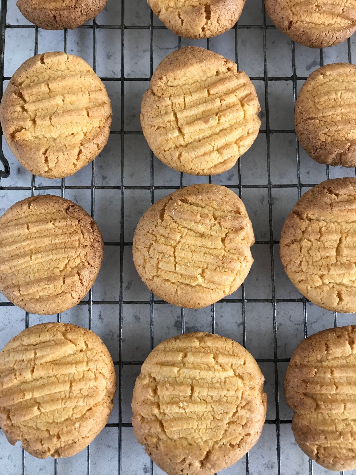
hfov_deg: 49.7
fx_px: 384
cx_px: 178
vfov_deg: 63.4
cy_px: 238
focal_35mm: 28
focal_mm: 3.99
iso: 25
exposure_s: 1/33
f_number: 1.8
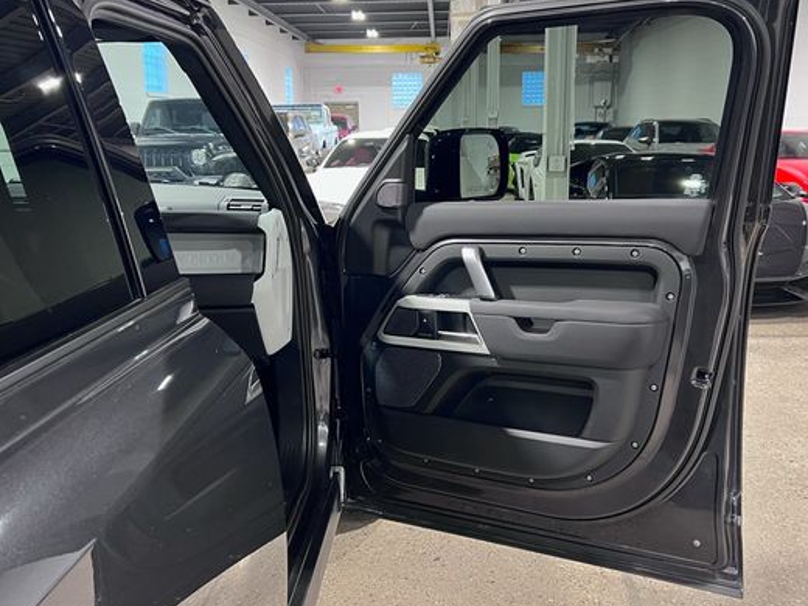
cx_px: 423
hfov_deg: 56.8
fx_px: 747
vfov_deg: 44.1
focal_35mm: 32
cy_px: 266
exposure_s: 1/60
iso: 200
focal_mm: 5.7
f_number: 1.5
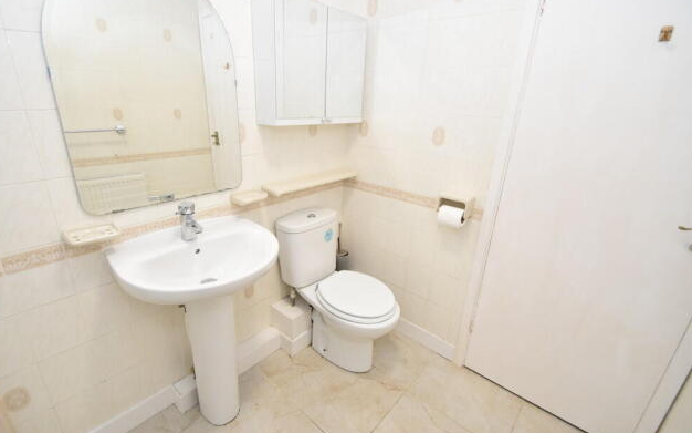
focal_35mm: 16
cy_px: 210
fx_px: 302
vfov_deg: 71.2
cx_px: 331
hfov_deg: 97.8
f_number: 5
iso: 800
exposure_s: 1/100
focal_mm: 10
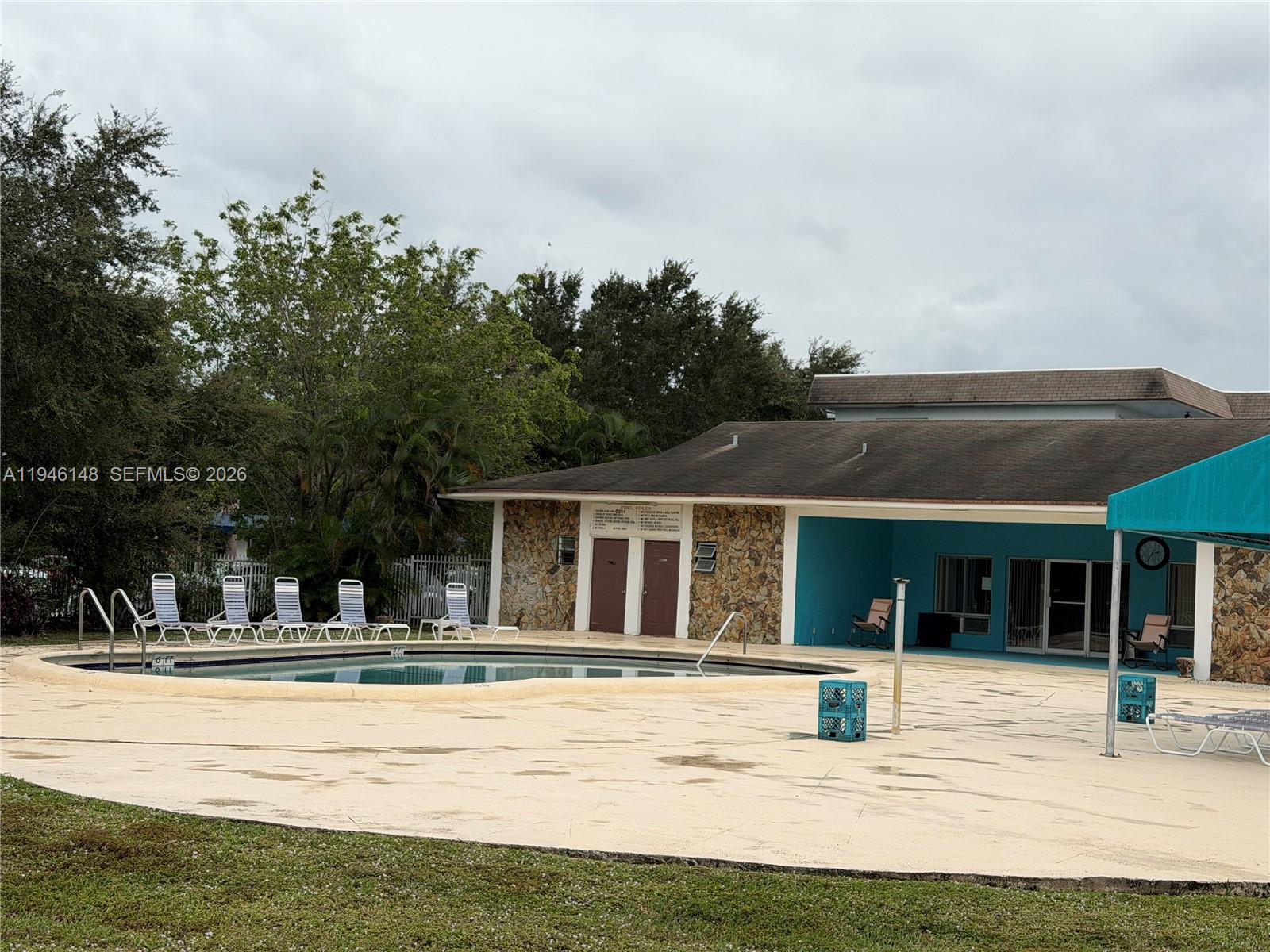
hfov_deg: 39.7
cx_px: 635
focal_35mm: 48
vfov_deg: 30.3
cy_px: 476
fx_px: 1761
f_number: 1.78
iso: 64
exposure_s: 1/2577
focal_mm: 6.76
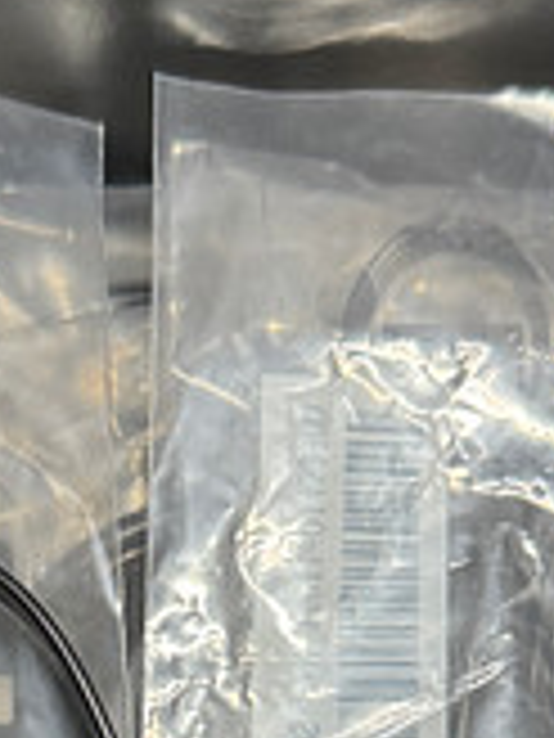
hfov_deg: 13.3
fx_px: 2347
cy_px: 940
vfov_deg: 16.9
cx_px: 16
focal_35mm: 110
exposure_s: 1/60
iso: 500
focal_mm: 6.76
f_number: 1.78
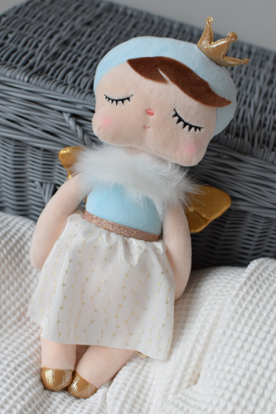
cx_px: 138
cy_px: 207
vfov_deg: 37.9
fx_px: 604
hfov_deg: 25.7
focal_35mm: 52
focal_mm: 35
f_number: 4
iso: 640
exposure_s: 1/60
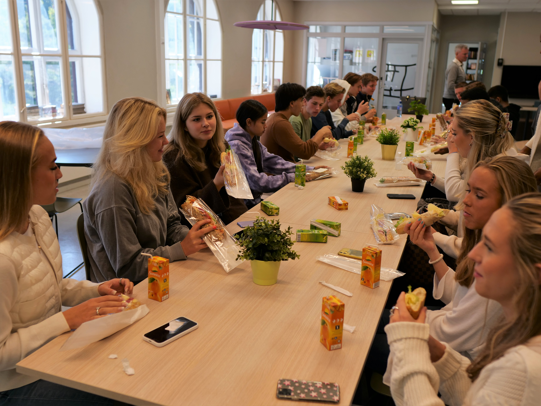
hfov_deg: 56.8
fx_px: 500
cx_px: 270
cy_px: 203
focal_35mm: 32
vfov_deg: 44.2
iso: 200
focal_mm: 16
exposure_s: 1/250
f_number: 2
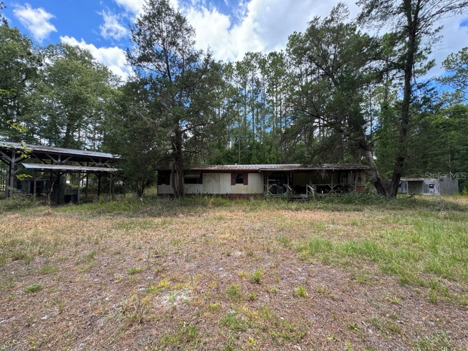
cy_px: 176
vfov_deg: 85.7
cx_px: 234
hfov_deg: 102.1
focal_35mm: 14
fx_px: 189
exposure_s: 1/226
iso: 40
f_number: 2.2
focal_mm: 2.22
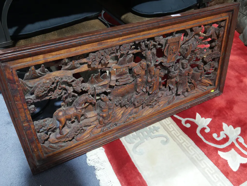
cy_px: 93
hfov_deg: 53.9
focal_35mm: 34
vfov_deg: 41.8
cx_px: 124
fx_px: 243
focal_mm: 17
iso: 800
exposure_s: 1/60
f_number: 4
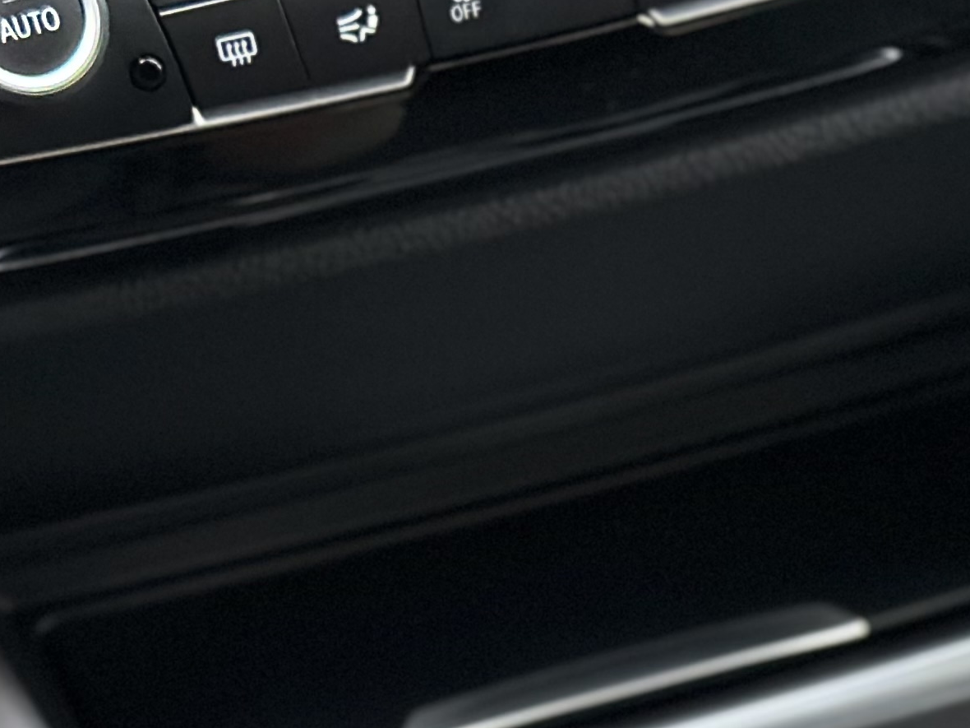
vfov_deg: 8.7
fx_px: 4596
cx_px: 1136
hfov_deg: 11.8
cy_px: 1223
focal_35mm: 164
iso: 200
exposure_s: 1/45
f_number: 1.78
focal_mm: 6.86
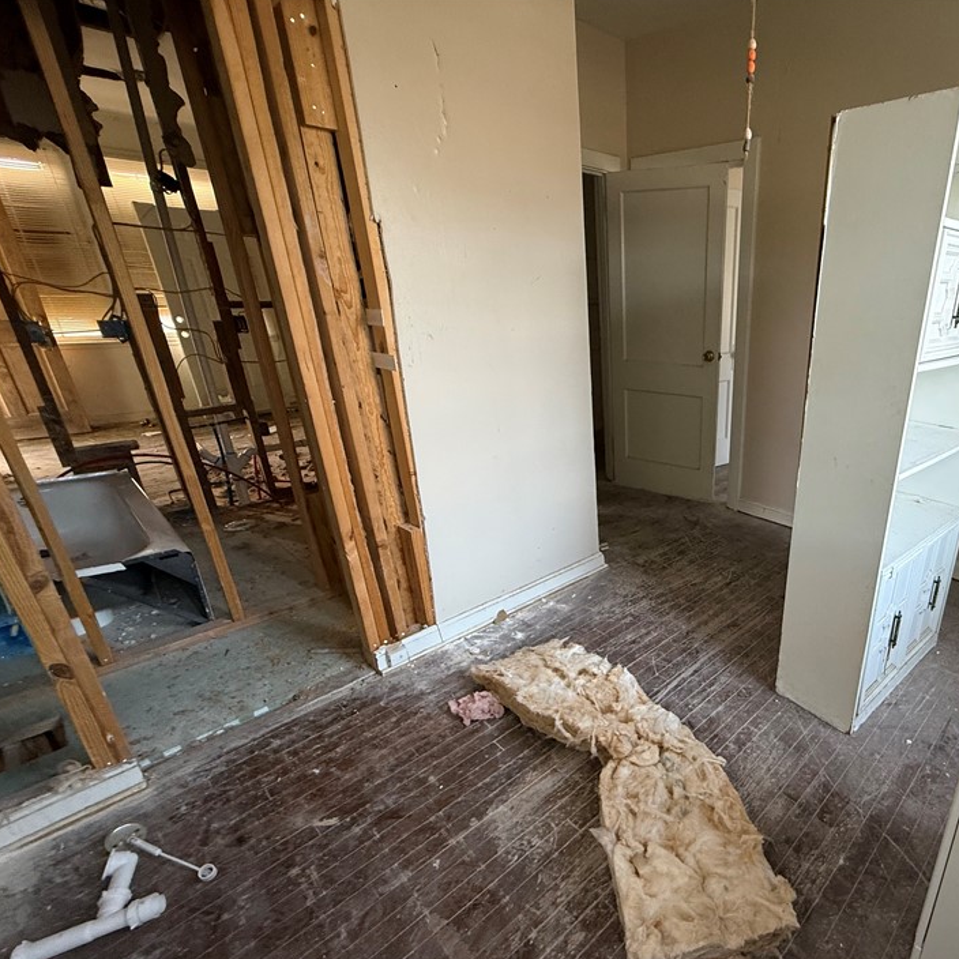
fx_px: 564
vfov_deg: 80.6
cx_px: 685
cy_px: 516
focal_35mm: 18
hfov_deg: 76.4
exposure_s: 1/93
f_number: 2.2
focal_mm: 2.22
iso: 320
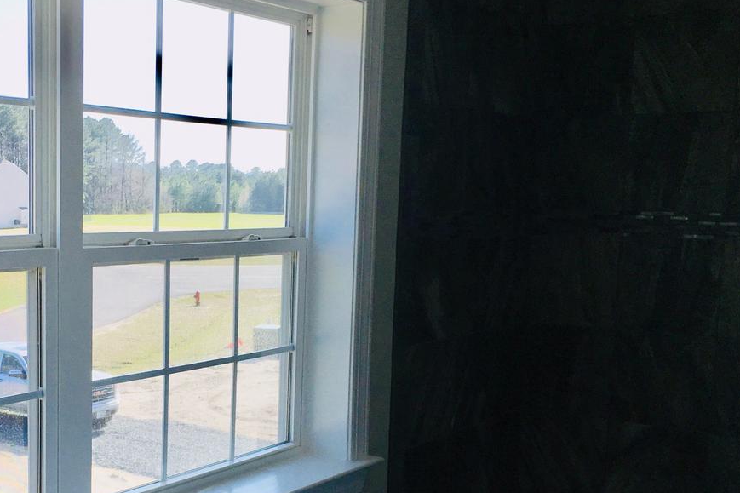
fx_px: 1028
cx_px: 166
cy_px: 333
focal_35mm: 50
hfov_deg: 38.4
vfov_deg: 26.8
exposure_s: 1/827
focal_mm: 4.15
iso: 25
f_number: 2.2
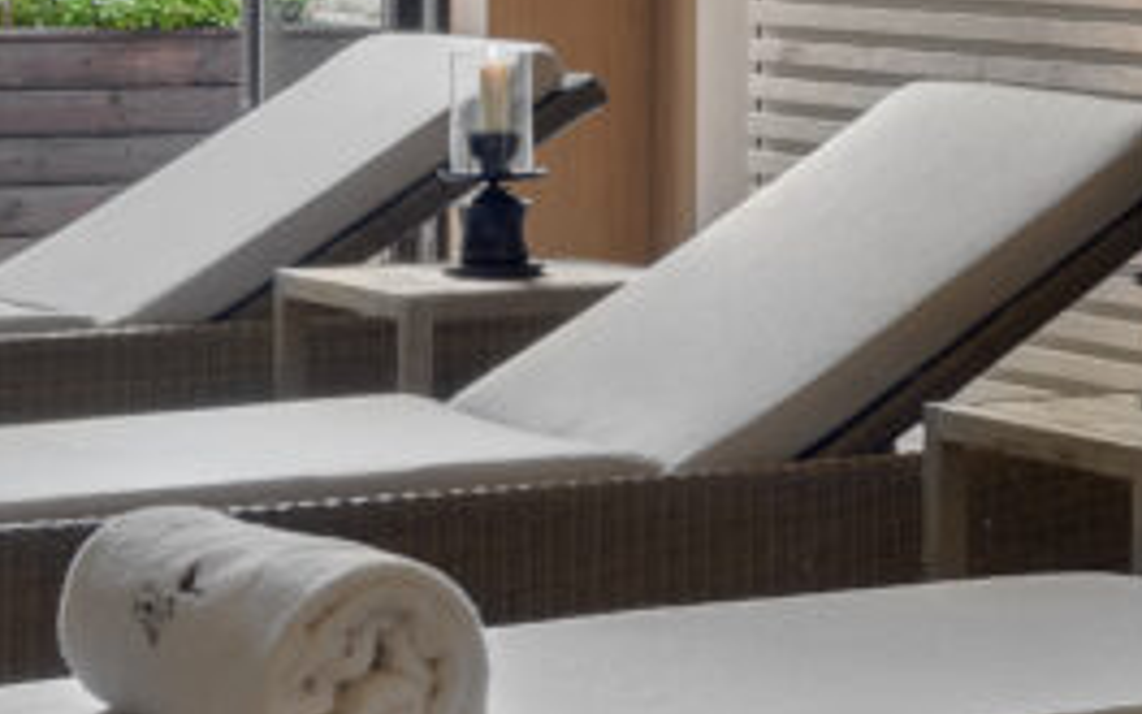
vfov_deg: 8.6
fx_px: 4700
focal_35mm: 151
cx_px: 1419
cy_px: -210
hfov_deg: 13.4
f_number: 13
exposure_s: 1/2
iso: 100
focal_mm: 38
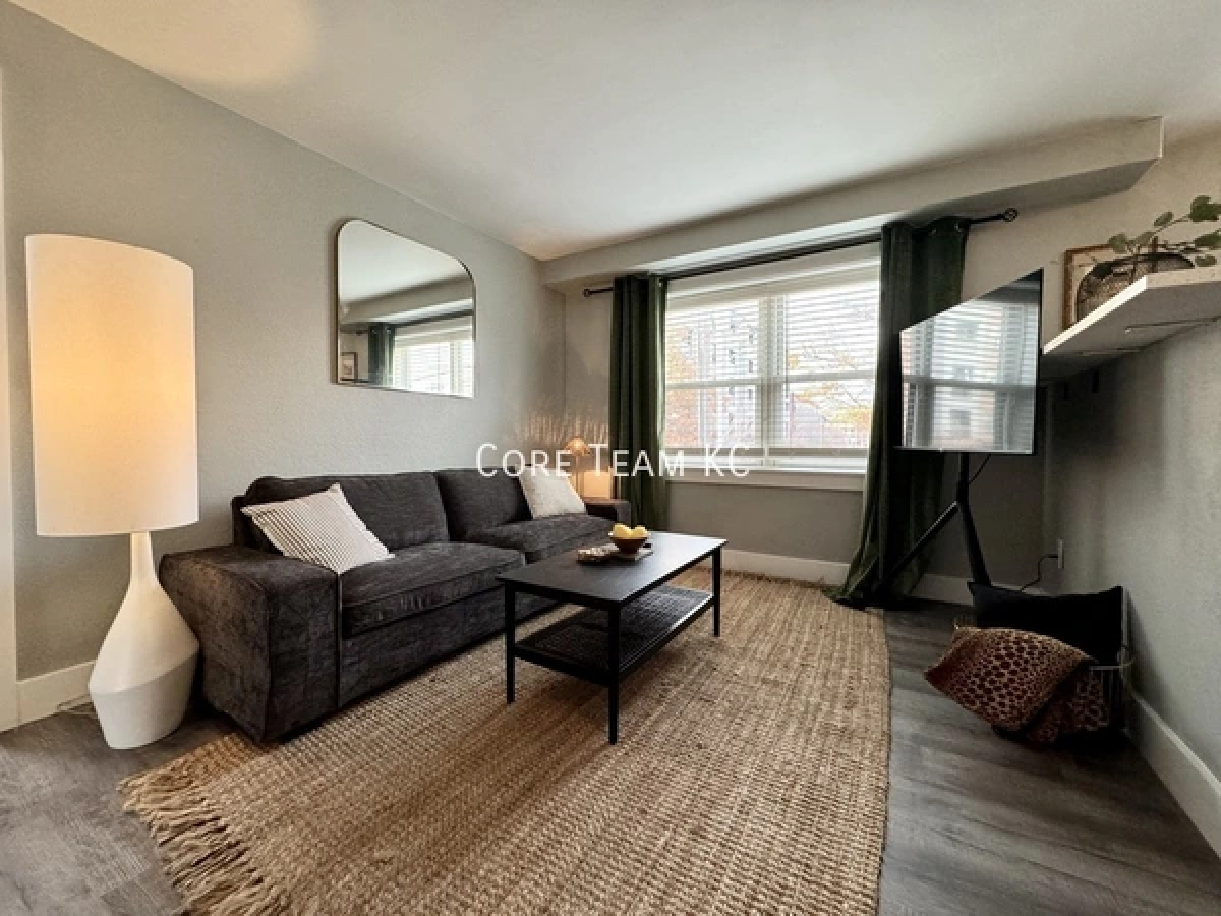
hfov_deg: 102.1
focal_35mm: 14
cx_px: 610
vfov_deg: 85.7
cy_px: 458
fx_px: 494
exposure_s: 1/120
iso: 320
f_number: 2.2
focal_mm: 2.22
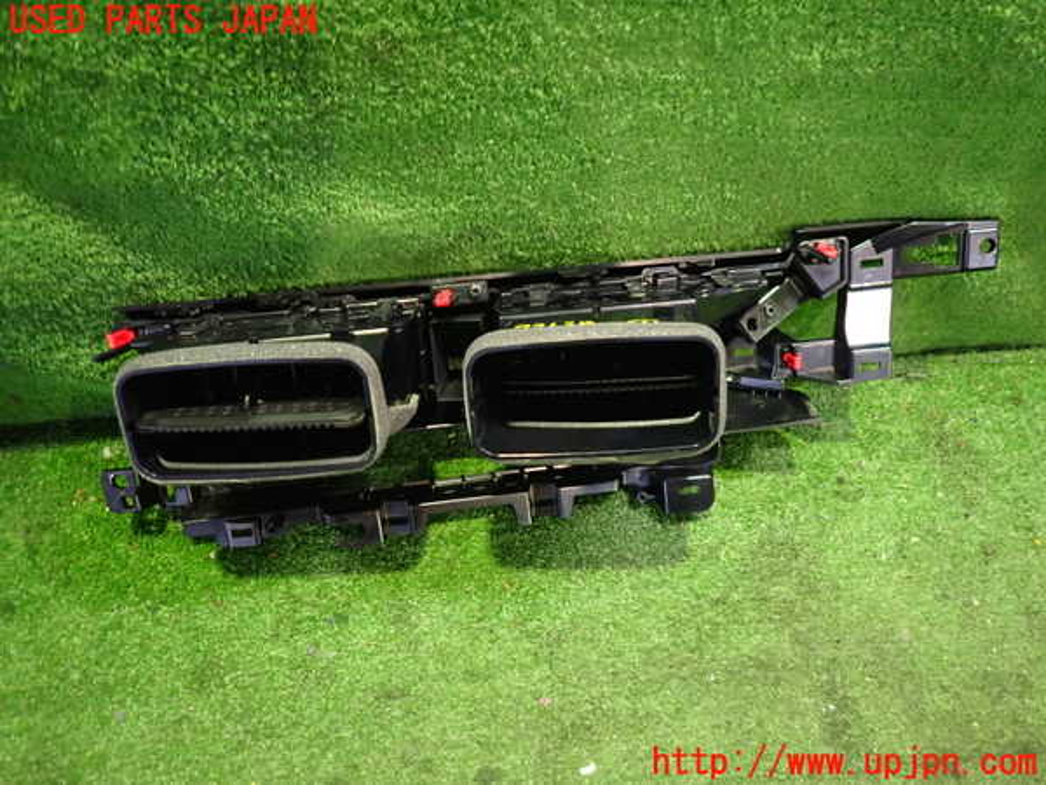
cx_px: 523
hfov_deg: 69.4
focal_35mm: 25
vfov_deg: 54.9
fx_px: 755
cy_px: 392
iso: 800
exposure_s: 1/20
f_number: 2
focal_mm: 4.5
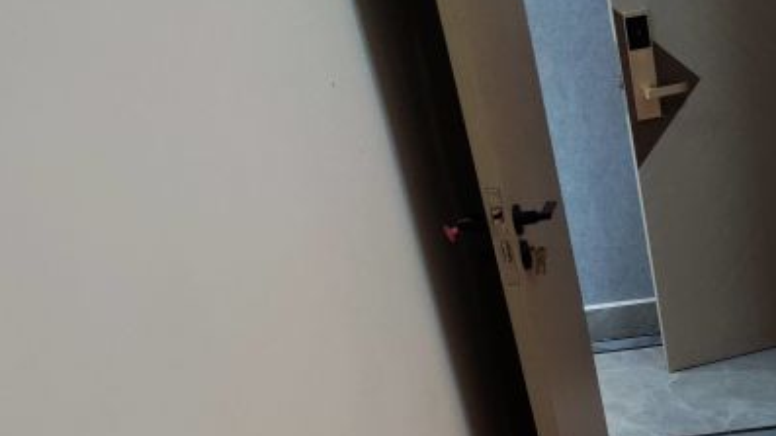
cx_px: 700
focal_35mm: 90
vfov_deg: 13.0
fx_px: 1851
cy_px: 565
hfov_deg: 23.1
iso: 544
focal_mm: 5.59
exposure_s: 1/100
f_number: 1.88
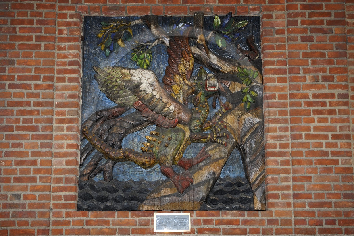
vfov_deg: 19.4
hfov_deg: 28.8
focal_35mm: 70
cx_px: 177
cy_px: 118
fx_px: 688
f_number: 5.6
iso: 400
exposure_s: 1/60
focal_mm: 70
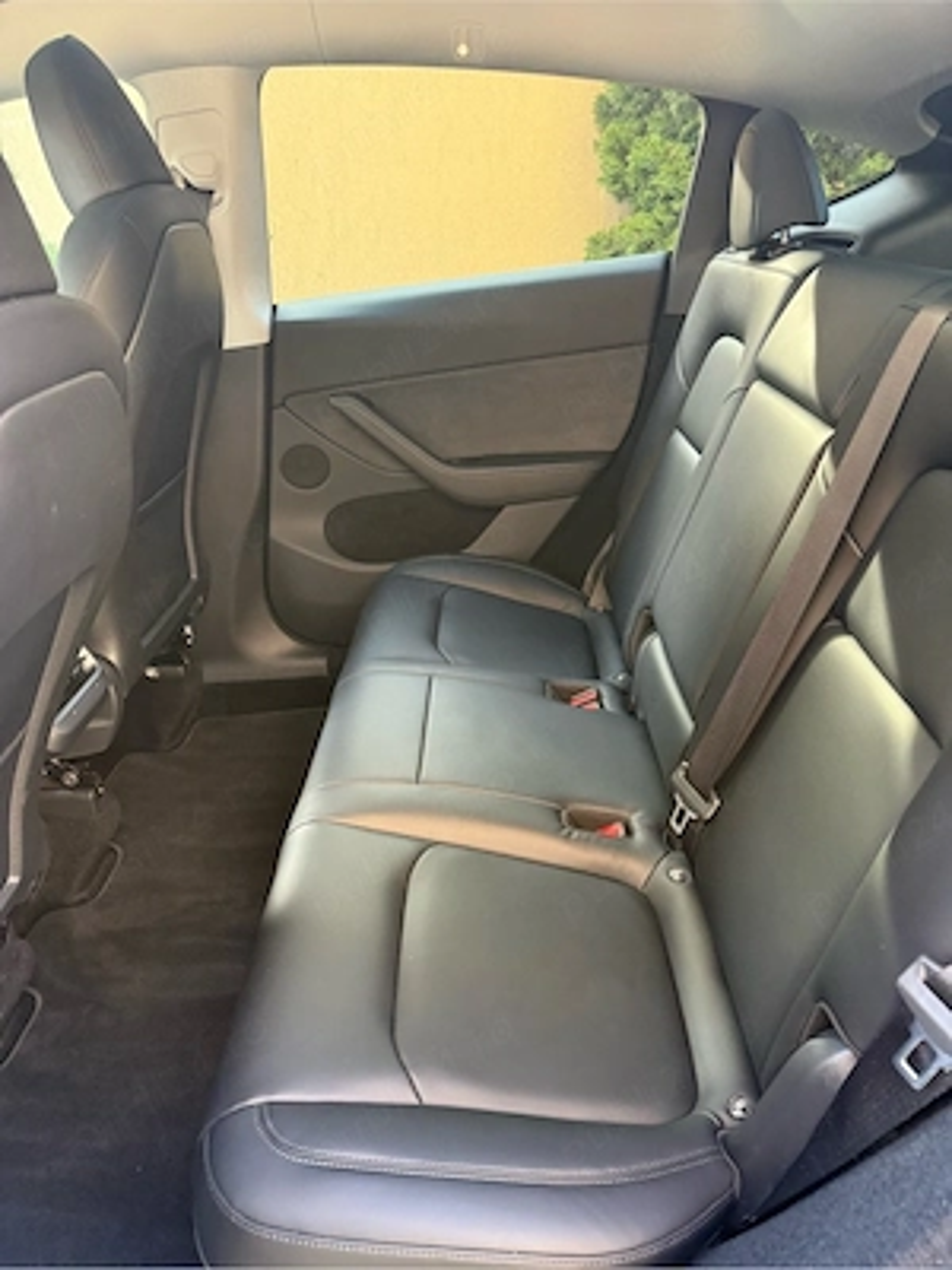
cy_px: 635
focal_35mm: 24
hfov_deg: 56.8
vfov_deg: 71.6
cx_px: 476
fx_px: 880
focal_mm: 6.76
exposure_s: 1/60
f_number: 1.78
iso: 320
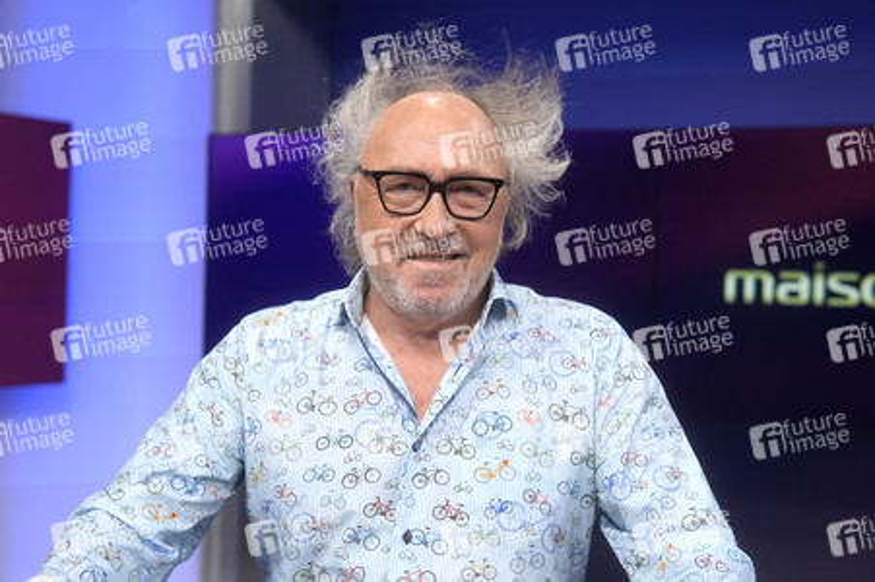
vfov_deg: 29.8
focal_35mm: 45
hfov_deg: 43.6
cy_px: 291
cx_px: 438
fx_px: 1093
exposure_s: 1/400
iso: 640
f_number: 2.2
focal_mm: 30
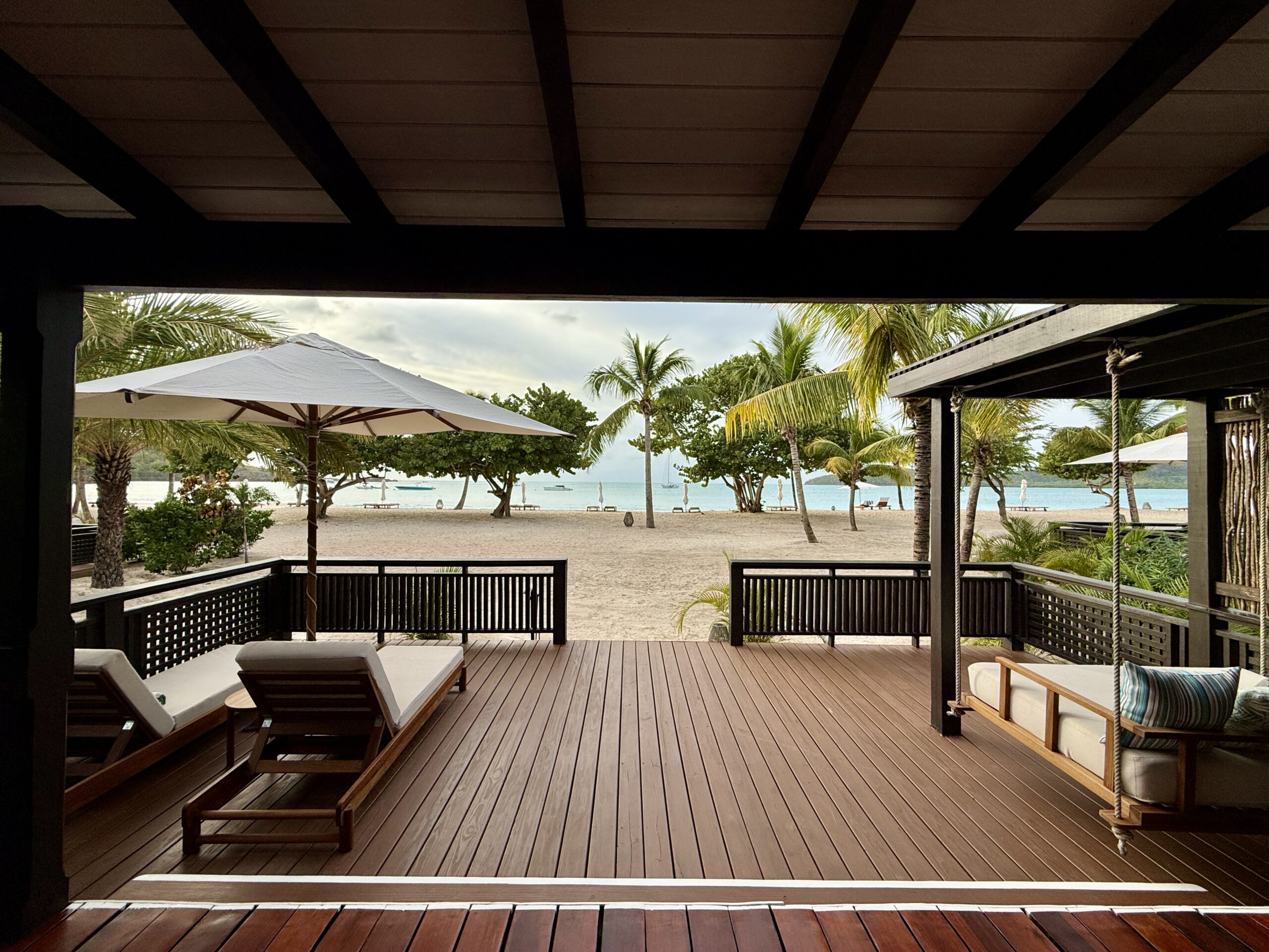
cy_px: 476
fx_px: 513
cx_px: 634
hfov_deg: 102.1
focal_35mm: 14
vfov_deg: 85.7
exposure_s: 1/734
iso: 50
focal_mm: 2.22
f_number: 2.2
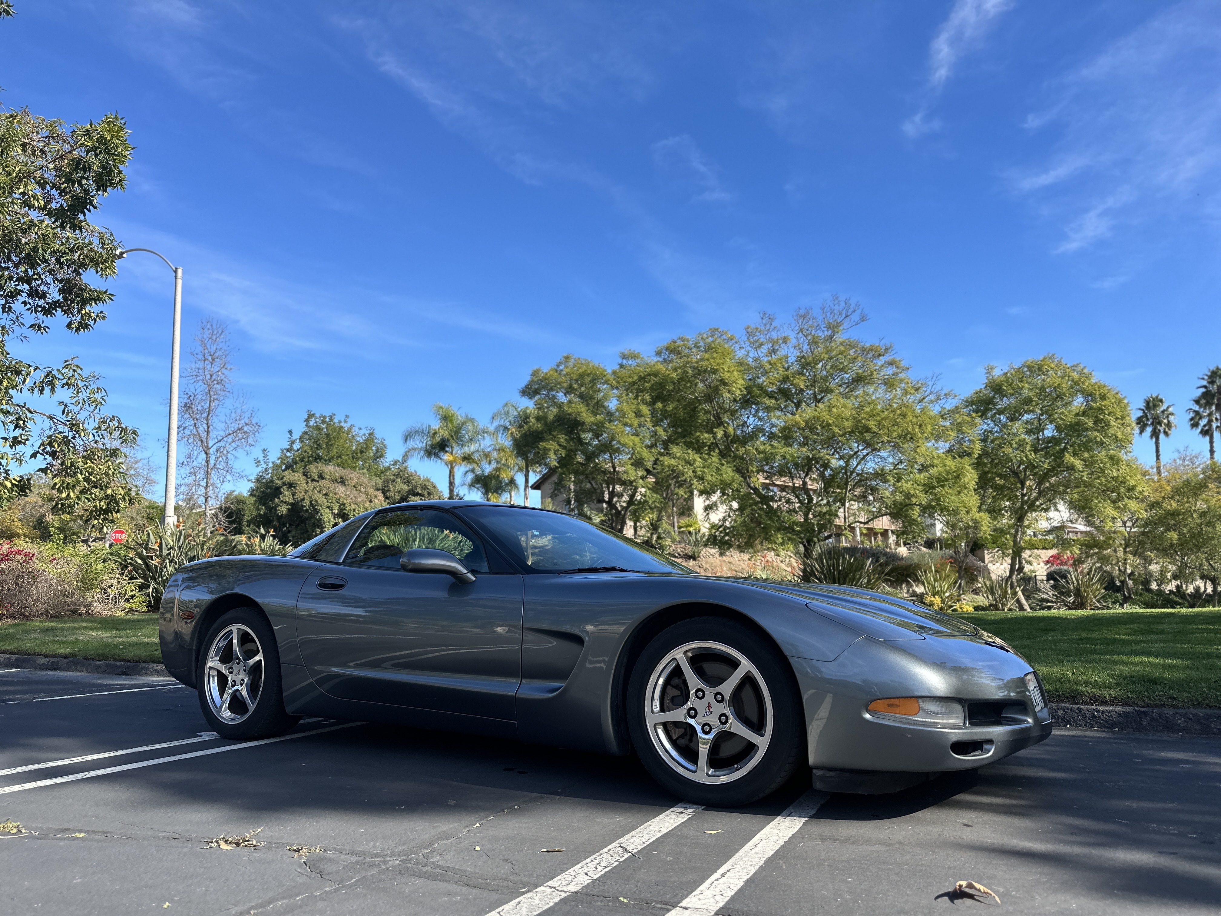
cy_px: 458
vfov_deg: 56.8
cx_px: 610
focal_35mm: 24
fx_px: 847
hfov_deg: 71.6
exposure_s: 1/2299
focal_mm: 6.86
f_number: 1.78
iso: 80
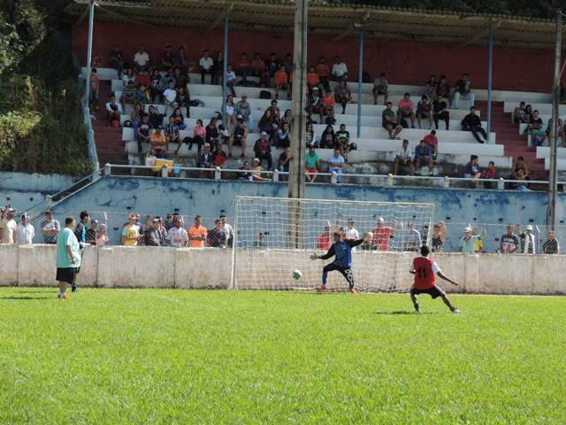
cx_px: 283
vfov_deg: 14.8
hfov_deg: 19.6
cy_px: 212
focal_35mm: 100
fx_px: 1635
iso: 100
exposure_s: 1/400
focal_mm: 17.8
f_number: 4.1
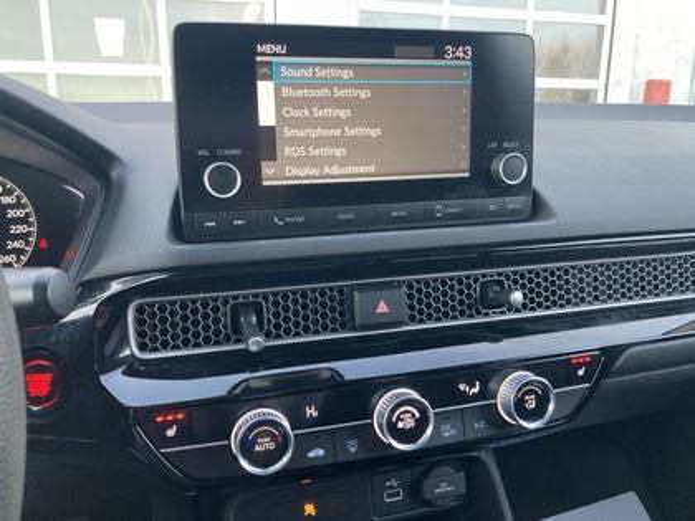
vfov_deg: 49.7
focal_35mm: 28
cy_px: 260
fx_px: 562
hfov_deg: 63.4
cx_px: 348
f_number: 1.8
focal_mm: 3.99
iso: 160
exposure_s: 1/50
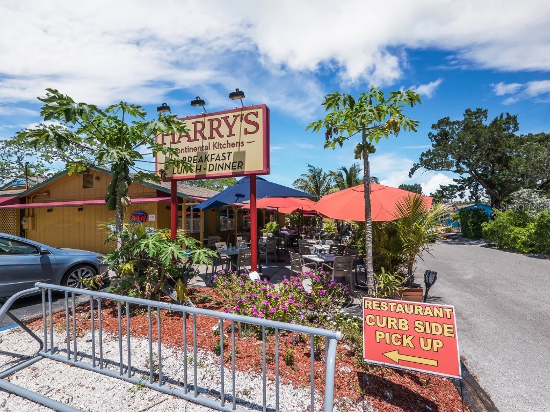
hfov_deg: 102.1
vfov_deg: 85.7
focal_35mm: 14
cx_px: 275
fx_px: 222
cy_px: 206
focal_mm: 7
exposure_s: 1/1000
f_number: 8
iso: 400
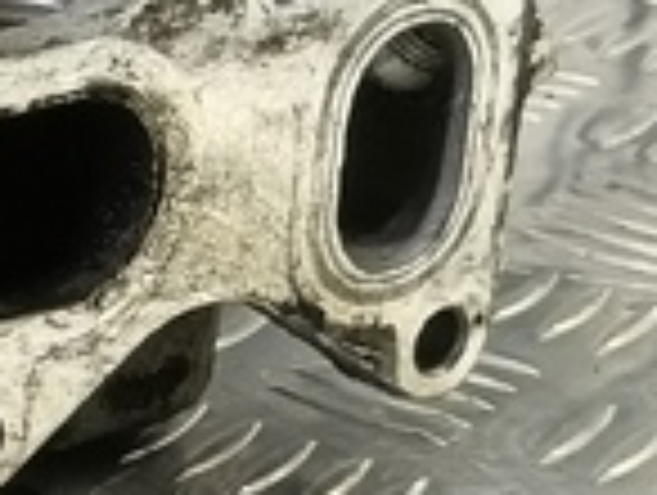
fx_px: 3061
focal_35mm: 161
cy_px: 378
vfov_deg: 9.2
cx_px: -1206
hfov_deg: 9.8
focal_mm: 4.11
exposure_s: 1/50
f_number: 1.6
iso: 143
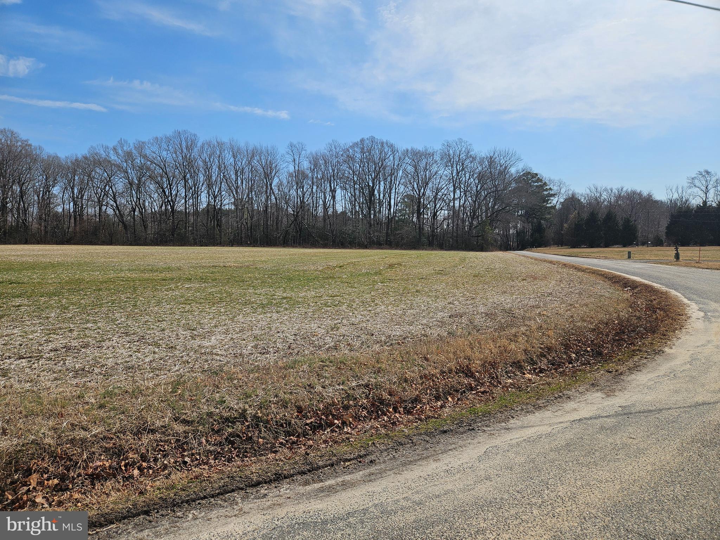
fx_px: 478
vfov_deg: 58.9
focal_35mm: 23
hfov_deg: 73.9
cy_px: 270
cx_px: 360
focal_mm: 5.4
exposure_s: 1/3409
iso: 25
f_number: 1.8
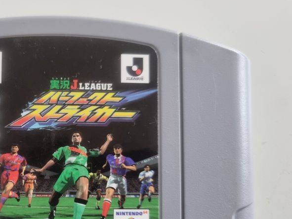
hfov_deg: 40.8
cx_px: 49
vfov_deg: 32.4
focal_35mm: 44
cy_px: 155
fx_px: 371
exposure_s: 1/50
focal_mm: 5.4
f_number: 1.8
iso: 500
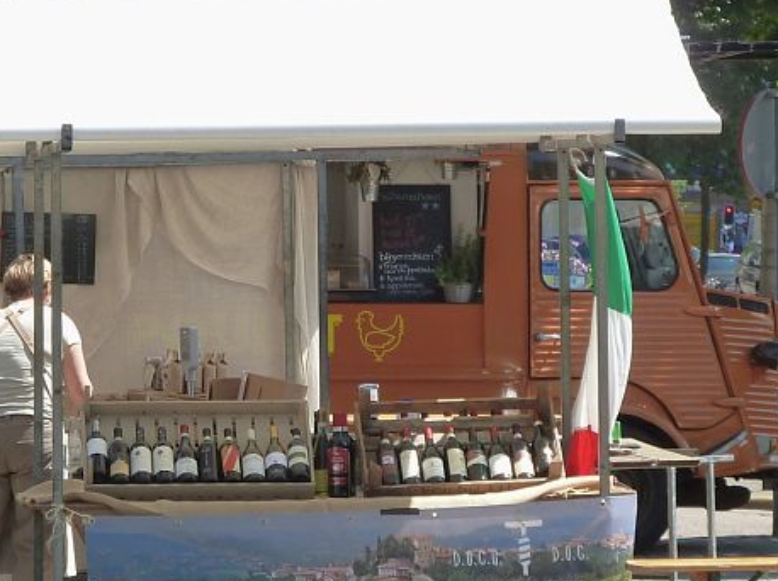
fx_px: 5969
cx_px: 319
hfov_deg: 7.5
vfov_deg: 5.6
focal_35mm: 266
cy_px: 340
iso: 125
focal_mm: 19.5
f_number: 4.4
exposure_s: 1/200
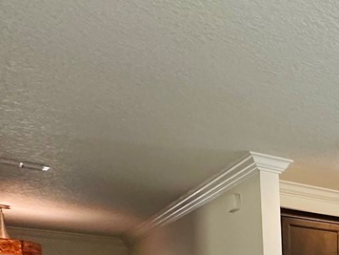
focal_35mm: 63
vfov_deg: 20.0
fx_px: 617
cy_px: 387
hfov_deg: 18.8
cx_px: 682
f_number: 2.2
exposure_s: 1/120
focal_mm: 2.22
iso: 250
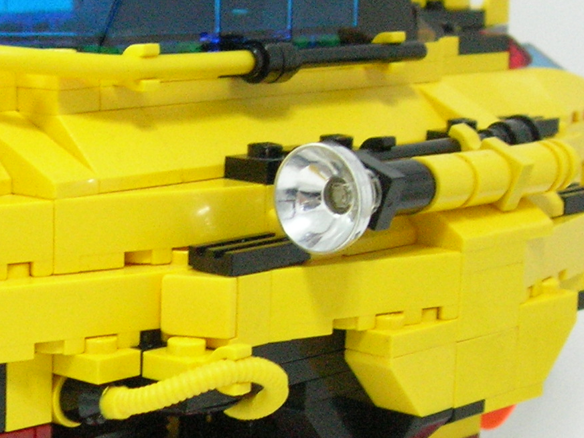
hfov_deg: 17.1
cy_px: 350
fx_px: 1906
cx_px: 47
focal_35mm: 113
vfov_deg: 13.0
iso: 400
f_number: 2.8
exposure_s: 1/24.3
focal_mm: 7.8
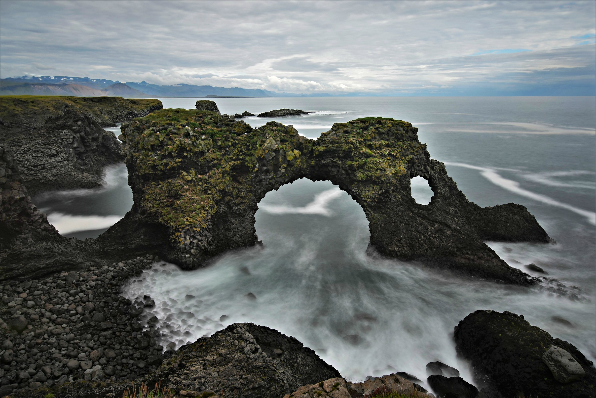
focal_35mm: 20
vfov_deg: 62.0
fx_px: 331
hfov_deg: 84.0
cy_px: 199
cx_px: 298
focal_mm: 20
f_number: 11
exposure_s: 20
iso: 100
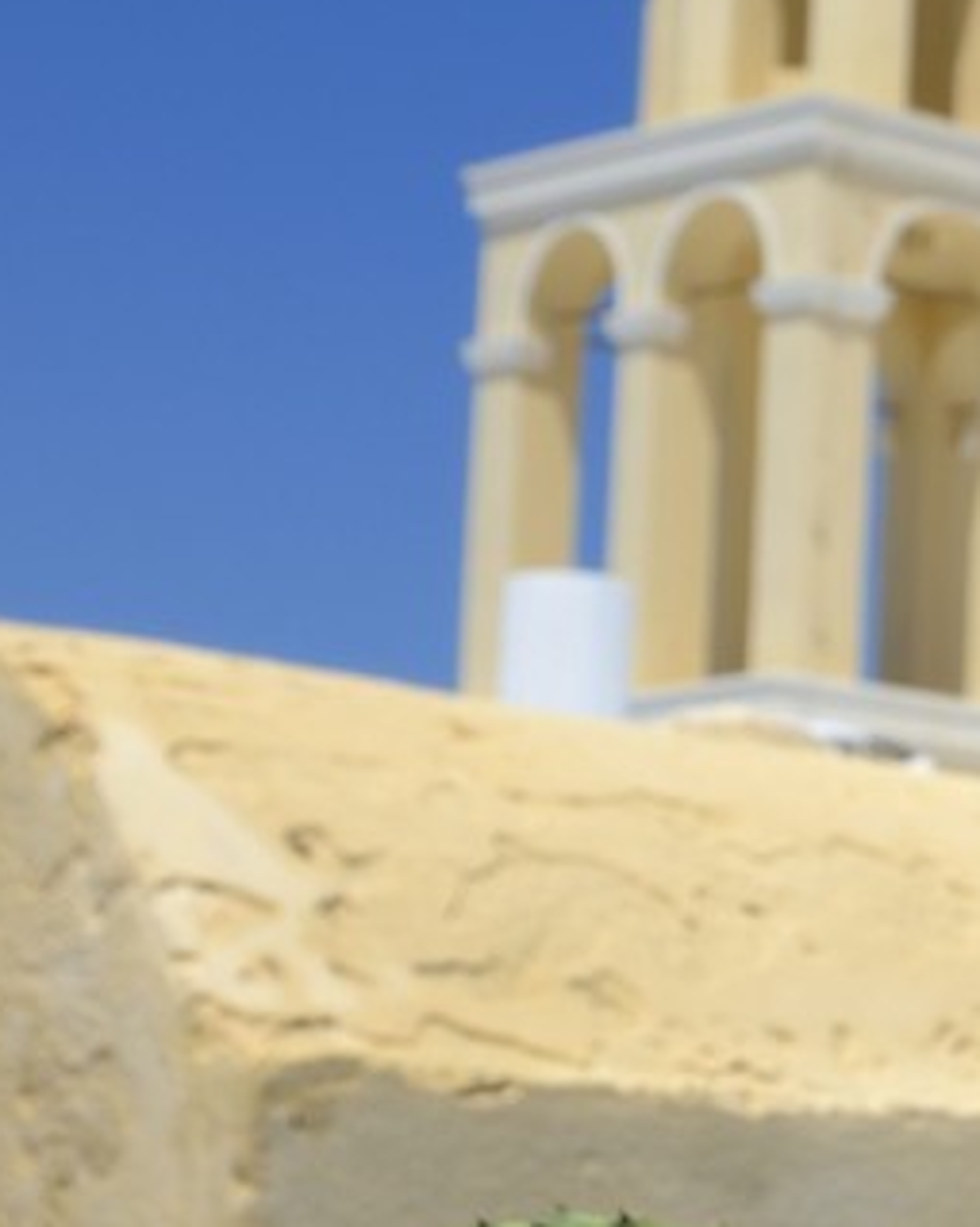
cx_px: 2805
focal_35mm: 146
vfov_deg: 13.1
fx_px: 5296
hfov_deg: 8.9
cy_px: 1027
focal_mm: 31
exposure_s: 1/400
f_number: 8
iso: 100
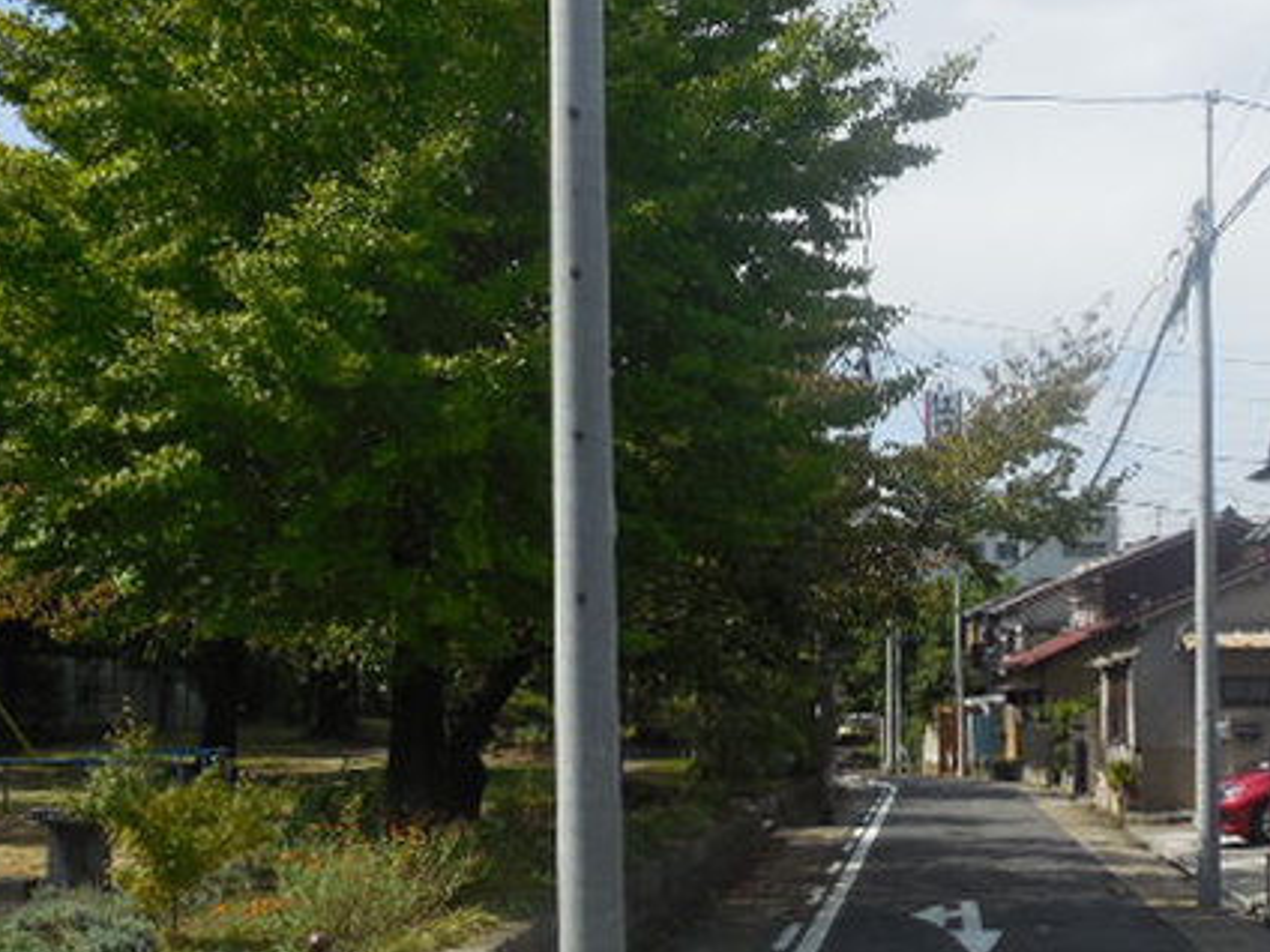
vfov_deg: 22.2
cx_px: 884
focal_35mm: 66
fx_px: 2421
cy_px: 588
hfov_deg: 29.1
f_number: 3.6
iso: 125
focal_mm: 7.1
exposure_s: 1/1600
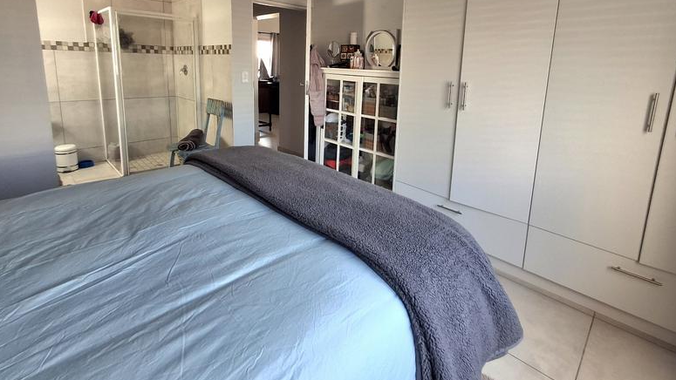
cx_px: 332
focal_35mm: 18
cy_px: 125
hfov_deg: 92.7
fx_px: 323
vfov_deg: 59.5
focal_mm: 1.64
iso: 64
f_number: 2.2
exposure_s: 1/50
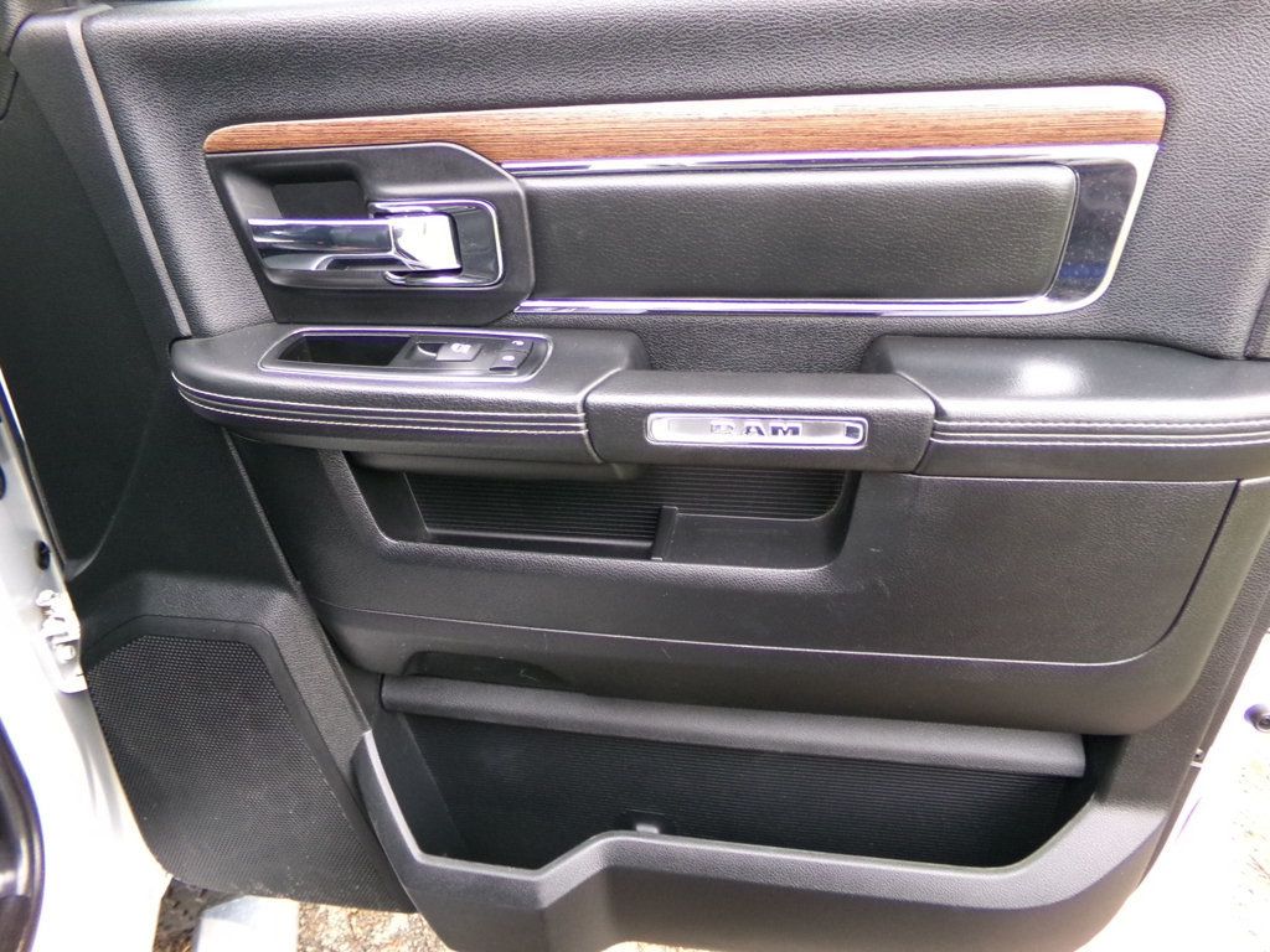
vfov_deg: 56.8
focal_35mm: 24
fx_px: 881
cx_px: 635
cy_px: 476
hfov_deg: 71.6
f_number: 3.7
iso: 448
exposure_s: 1/60
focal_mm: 4.3
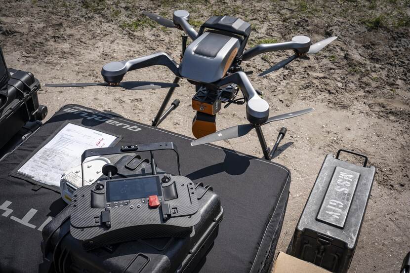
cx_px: 205
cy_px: 136
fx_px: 455
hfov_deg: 48.5
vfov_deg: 33.4
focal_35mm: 40
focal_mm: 40
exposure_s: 1/400
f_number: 11
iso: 125
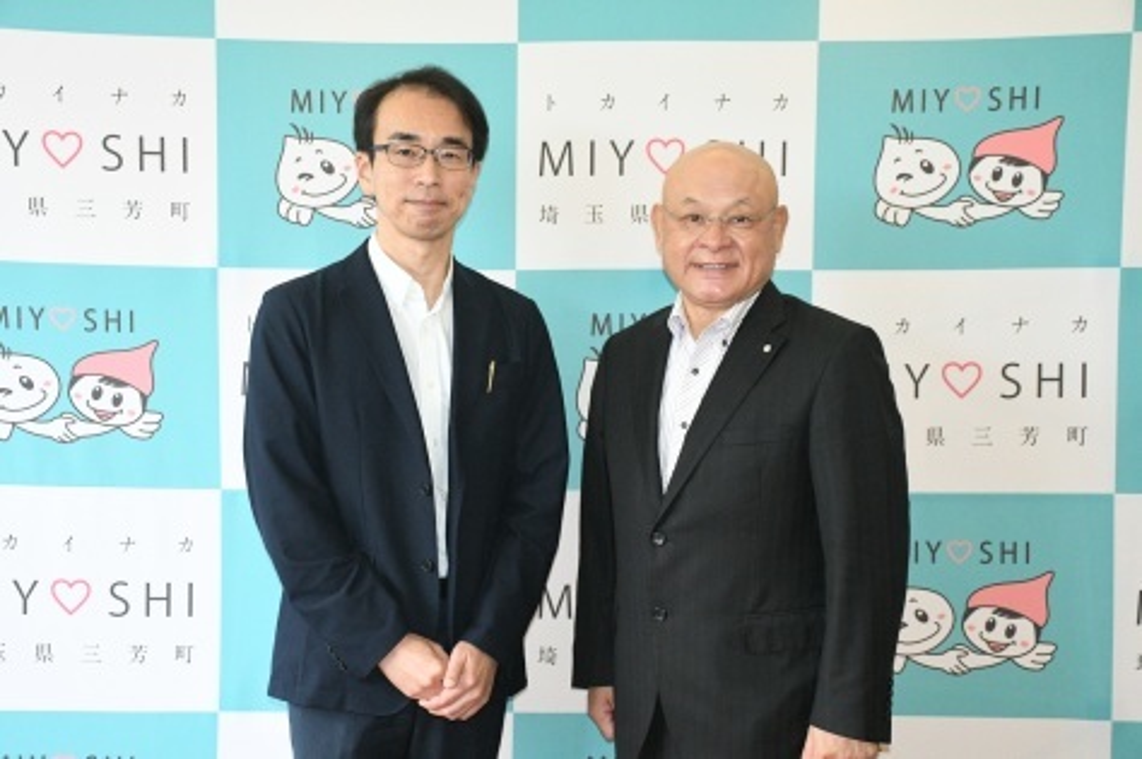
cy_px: 380
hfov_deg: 38.9
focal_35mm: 51
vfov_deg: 26.4
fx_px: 1616
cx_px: 571
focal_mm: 34
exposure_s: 1/250
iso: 5000
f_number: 4.2
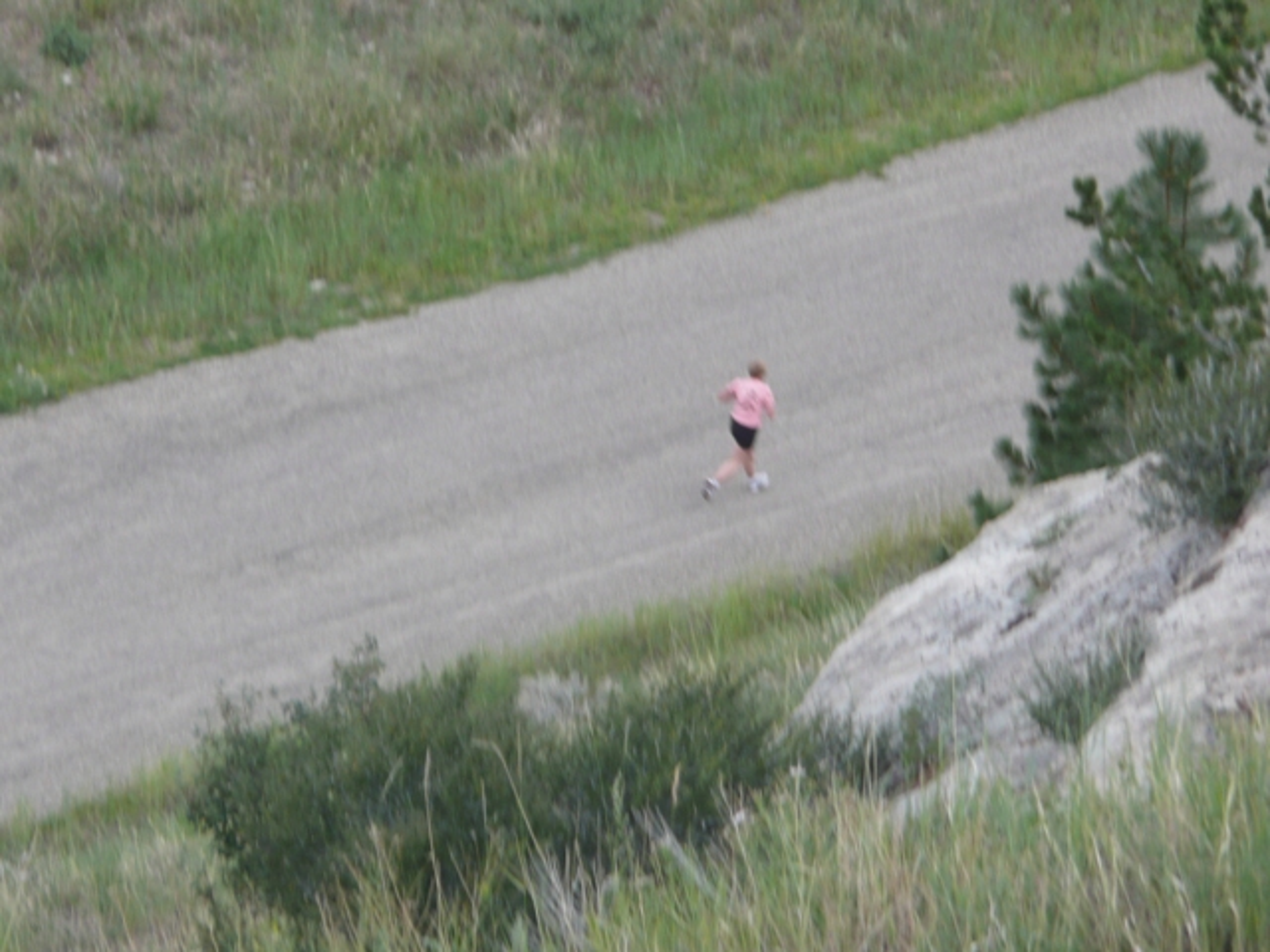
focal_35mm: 336
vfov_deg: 4.4
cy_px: 476
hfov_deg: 5.9
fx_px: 12327
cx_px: 635
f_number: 4.9
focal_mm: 46
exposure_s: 1/60
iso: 100
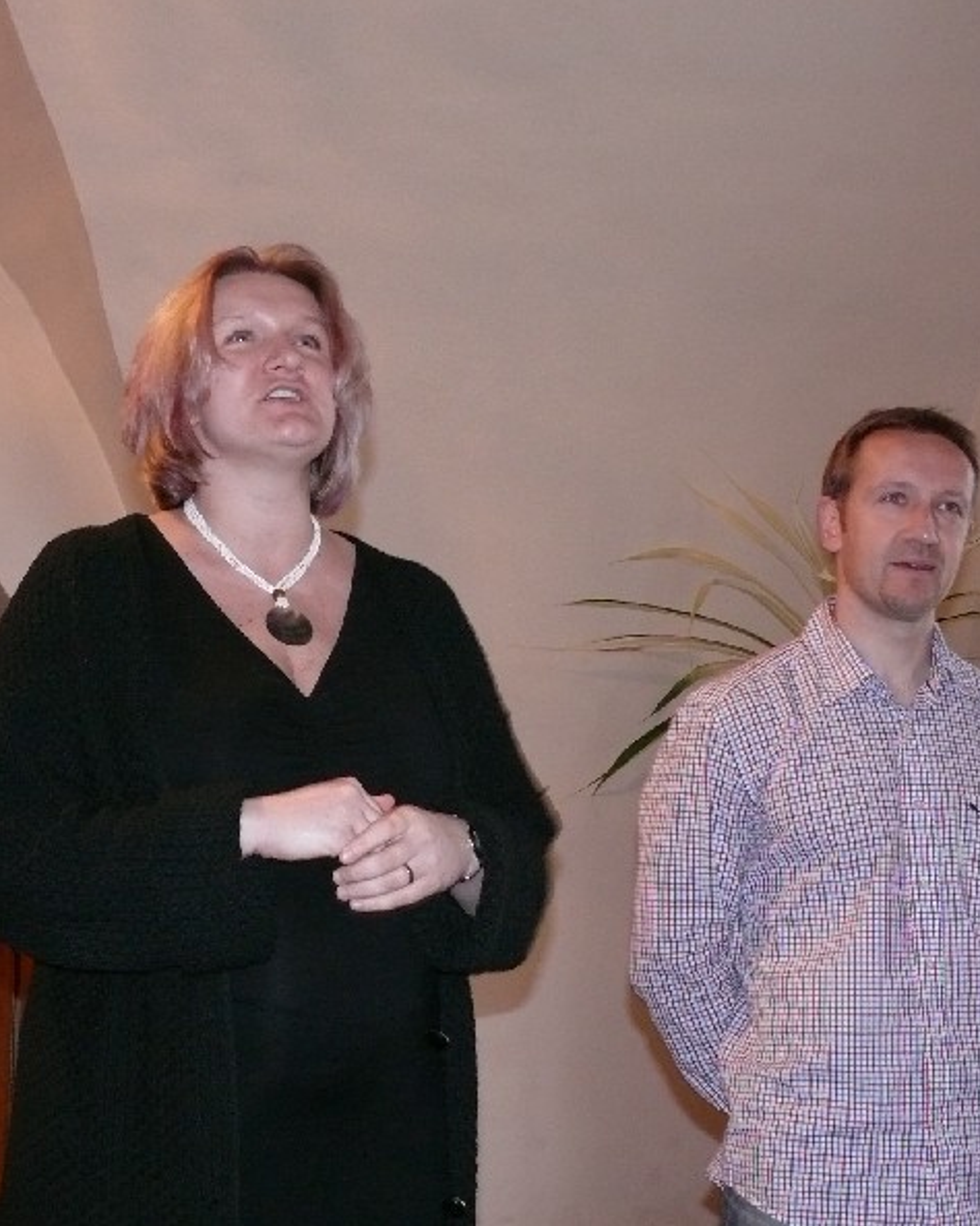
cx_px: 476
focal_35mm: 54
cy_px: 612
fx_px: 1959
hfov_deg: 28.1
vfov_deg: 34.8
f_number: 2.8
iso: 400
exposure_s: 1/30
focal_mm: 8.2
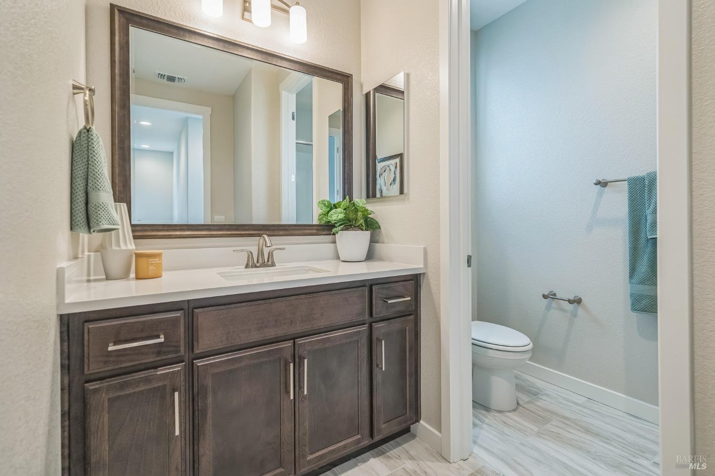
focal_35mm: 15
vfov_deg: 77.3
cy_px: 238
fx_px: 298
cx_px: 358
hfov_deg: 100.4
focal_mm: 15
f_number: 5.6
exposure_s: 1/30
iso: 250
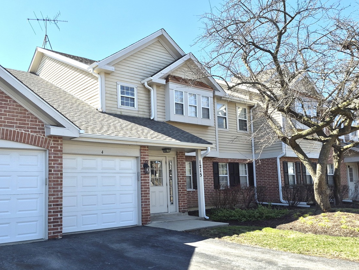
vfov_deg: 46.6
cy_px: 160
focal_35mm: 30
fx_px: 311
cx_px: 133
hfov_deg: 59.1
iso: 80
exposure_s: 1/2632
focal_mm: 5.4
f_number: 1.8
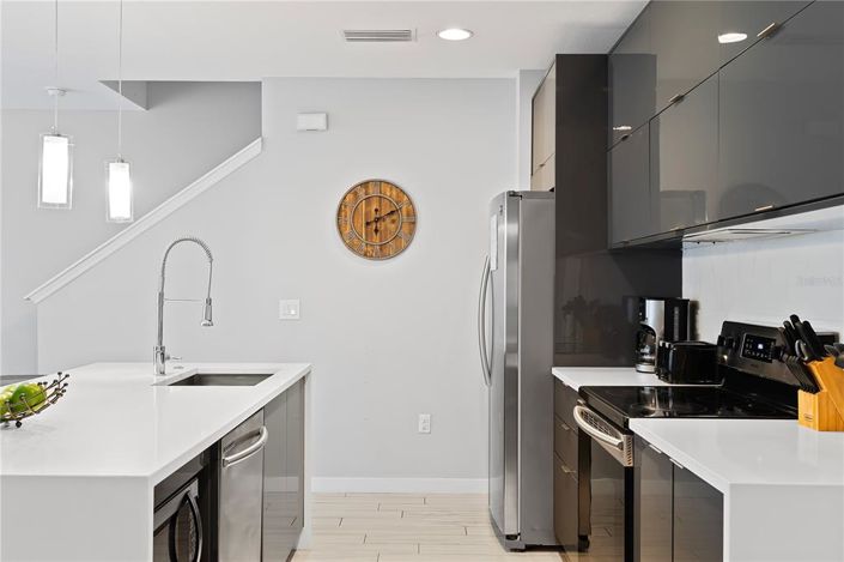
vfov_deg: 37.8
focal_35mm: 35
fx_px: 820
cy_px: 281
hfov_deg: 54.5
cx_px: 422
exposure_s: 6
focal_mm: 35
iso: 100
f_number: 9
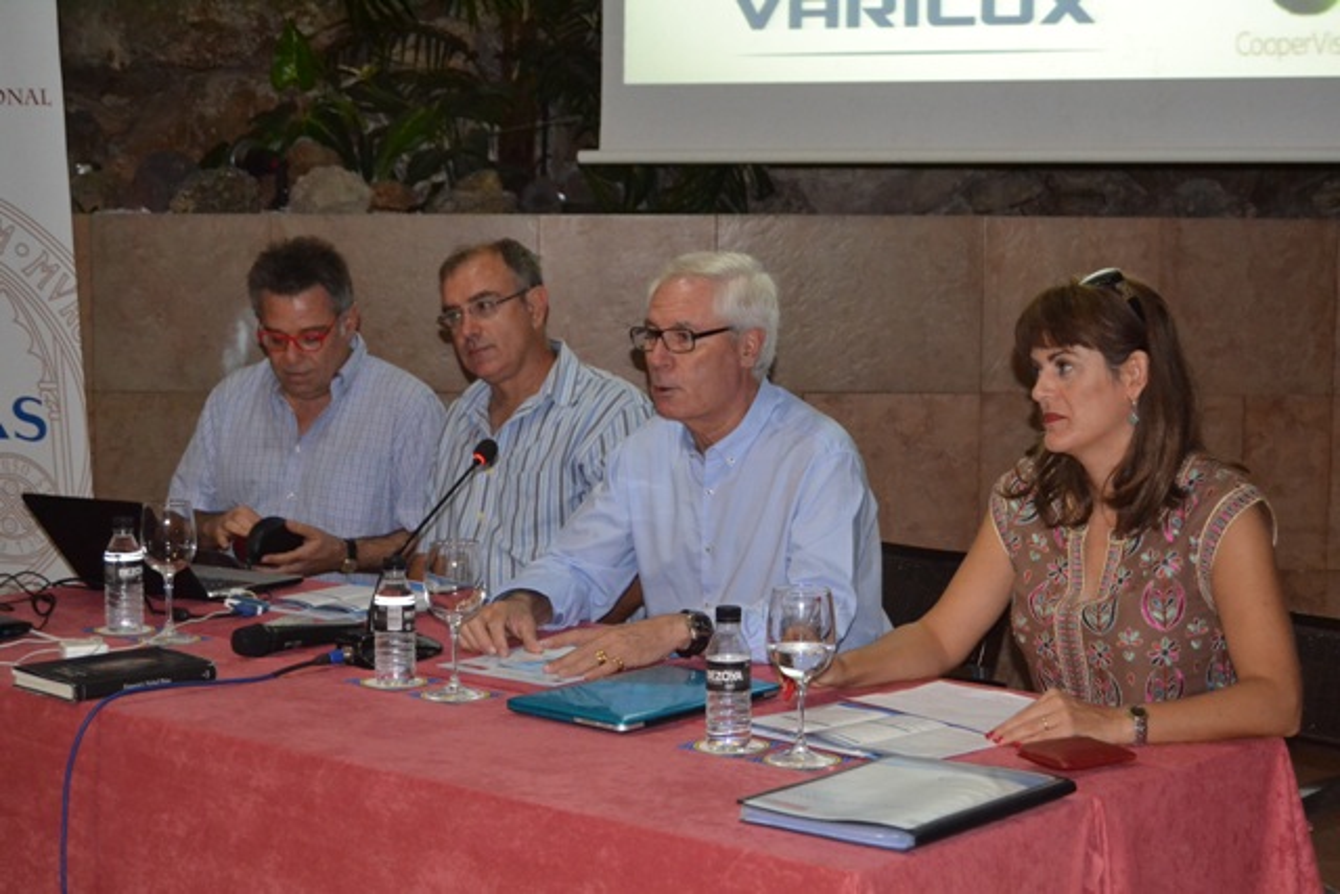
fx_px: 2513
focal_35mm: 68
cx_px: 670
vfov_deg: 20.2
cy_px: 447
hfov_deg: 29.9
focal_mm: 45
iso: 3200
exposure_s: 1/60
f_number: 5.3
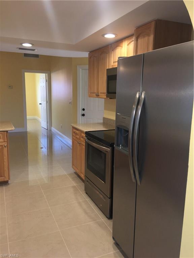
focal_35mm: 29
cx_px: 97
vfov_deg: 61.7
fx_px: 217
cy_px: 129
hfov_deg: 48.2
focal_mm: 4.15
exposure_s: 1/30
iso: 40
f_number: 2.2
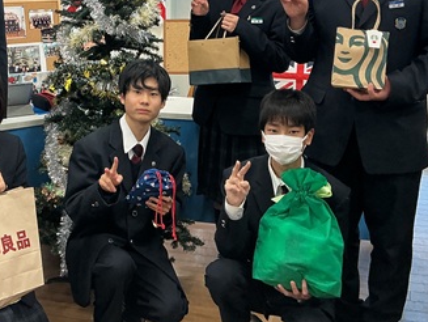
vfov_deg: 23.2
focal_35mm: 62
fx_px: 767
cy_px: 49
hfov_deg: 30.8
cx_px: 126
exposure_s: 1/50
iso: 64
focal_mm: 3
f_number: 1.8
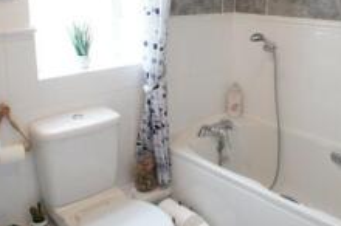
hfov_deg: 38.1
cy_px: 63
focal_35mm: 52
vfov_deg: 25.7
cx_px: 208
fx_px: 492
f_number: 2.8
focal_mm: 16
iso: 1600
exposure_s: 1/125
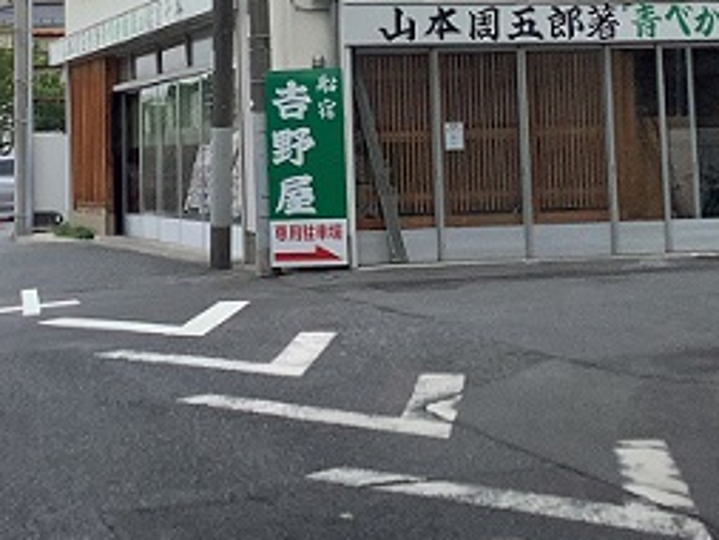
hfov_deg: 24.4
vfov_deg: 17.9
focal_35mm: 80
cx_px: 317
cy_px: -20
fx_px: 1662
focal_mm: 3.3
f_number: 2.4
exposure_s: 1/926
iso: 25
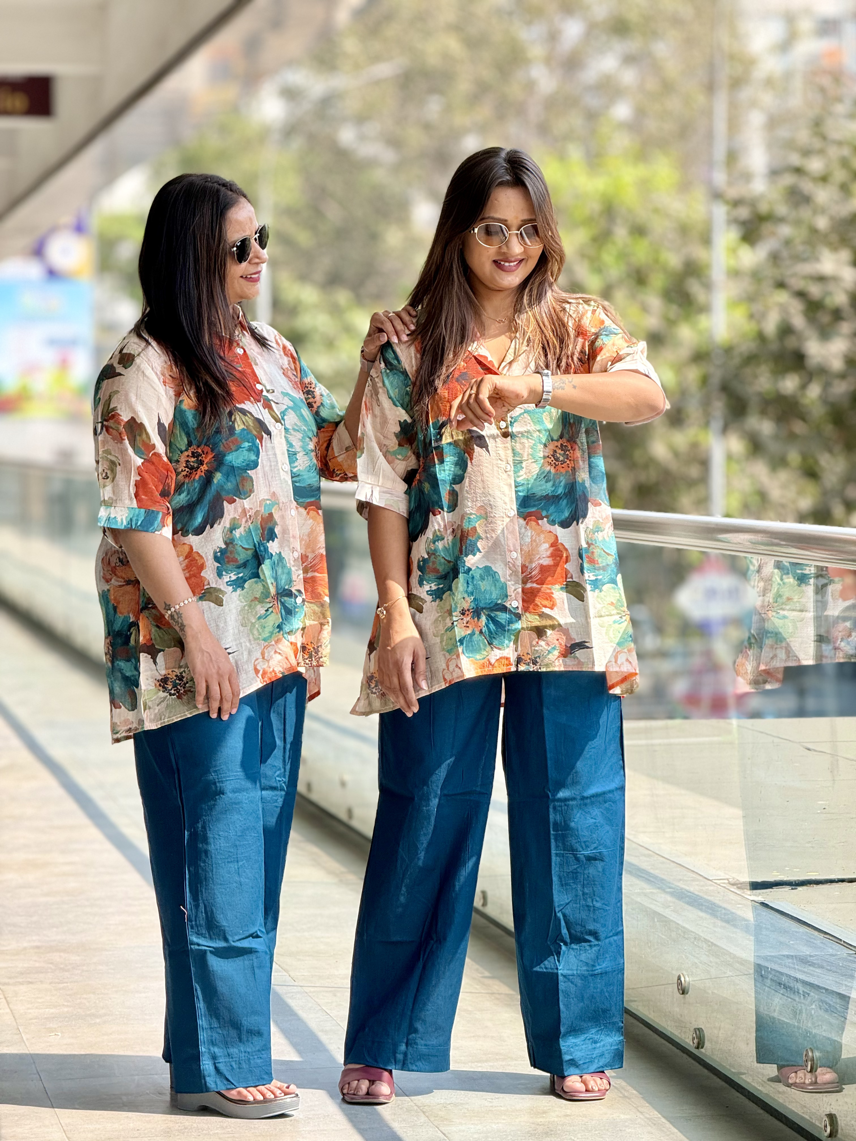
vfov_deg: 16.4
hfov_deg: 12.3
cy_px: 570
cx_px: 428
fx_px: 3957
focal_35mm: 120
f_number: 2.8
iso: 64
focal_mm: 15.66
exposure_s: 1/525
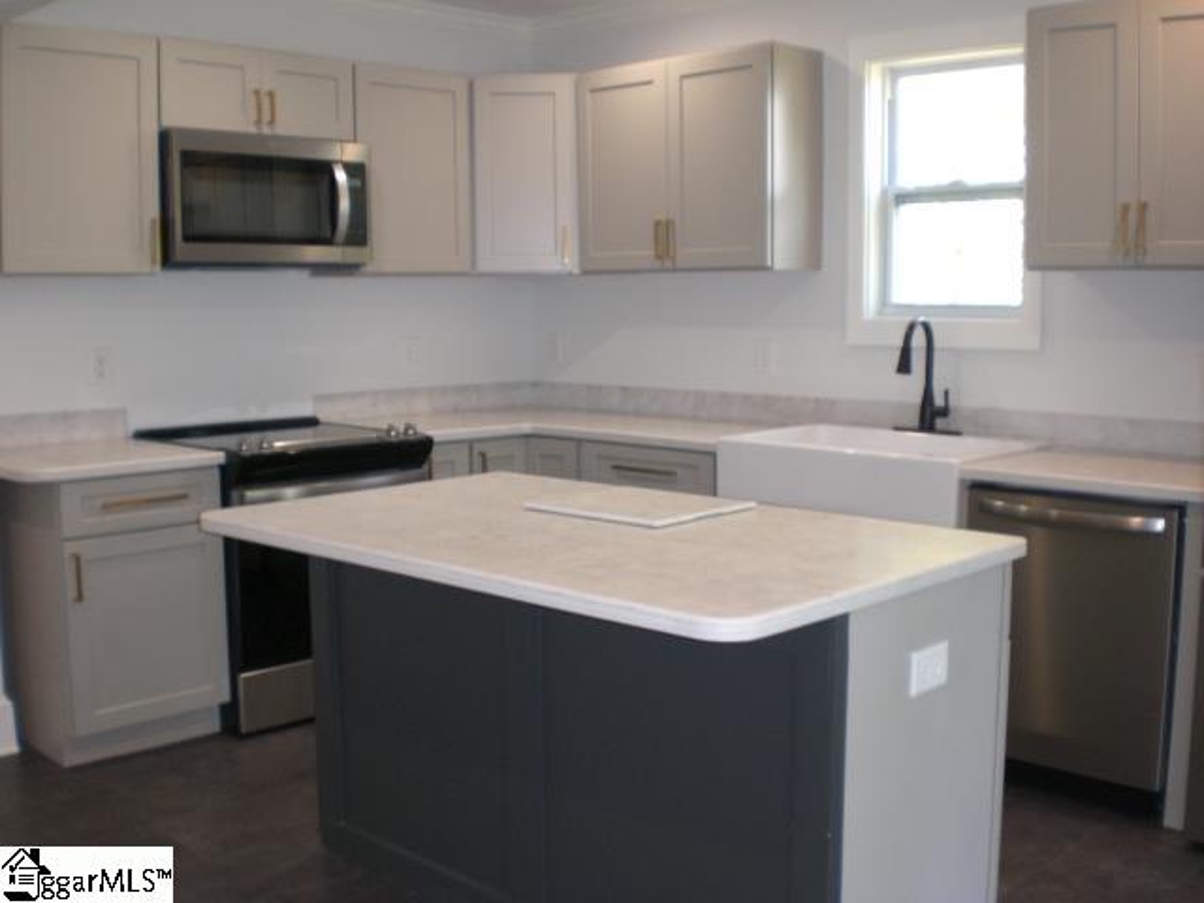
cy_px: 452
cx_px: 602
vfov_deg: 37.7
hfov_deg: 49.0
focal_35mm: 38
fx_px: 1322
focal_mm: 6.3
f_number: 3.1
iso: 200
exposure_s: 1/60
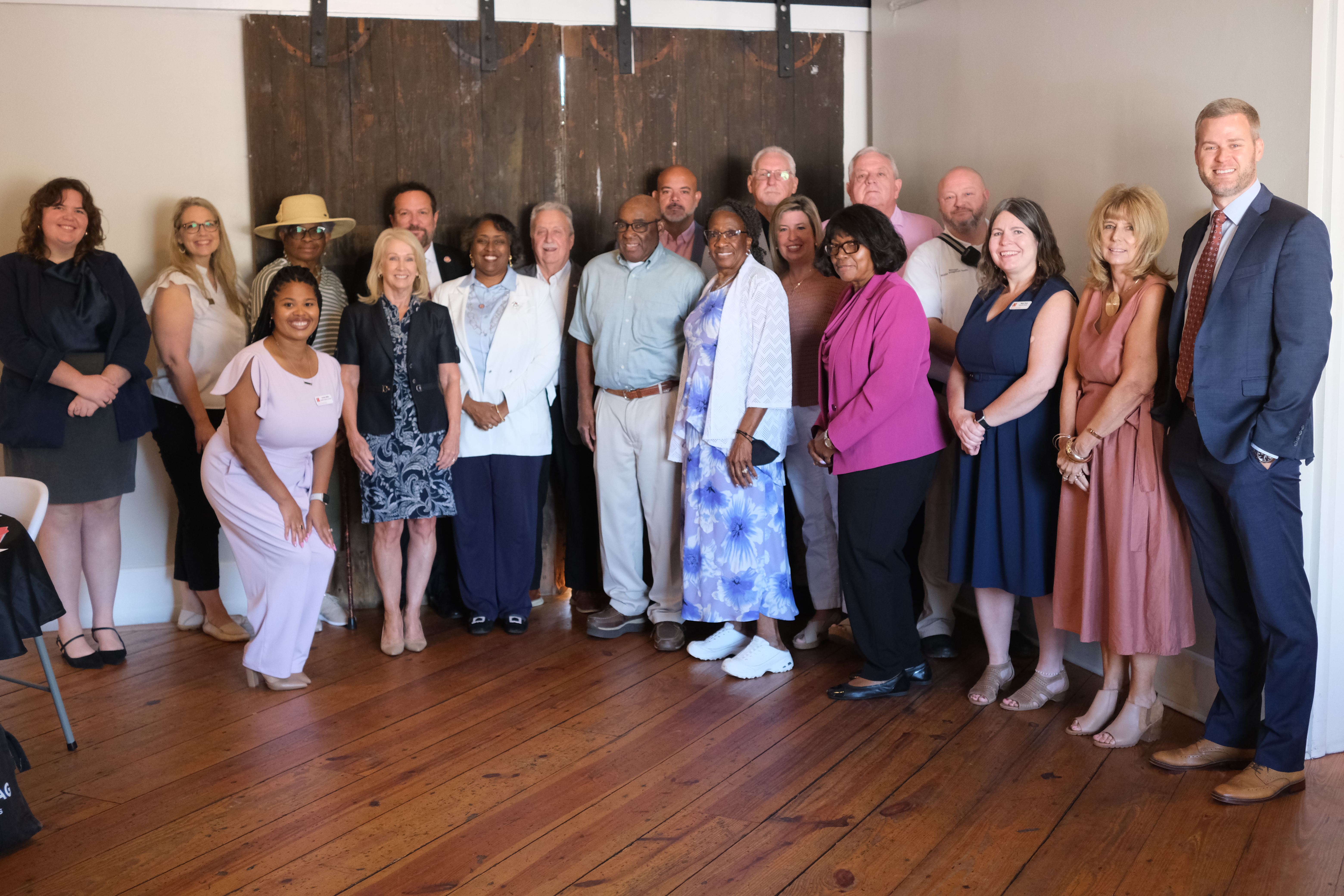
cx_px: 672
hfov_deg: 47.4
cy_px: 448
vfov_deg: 32.6
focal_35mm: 41
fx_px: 1531
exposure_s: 1/60
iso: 2000
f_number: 2.8
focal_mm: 27
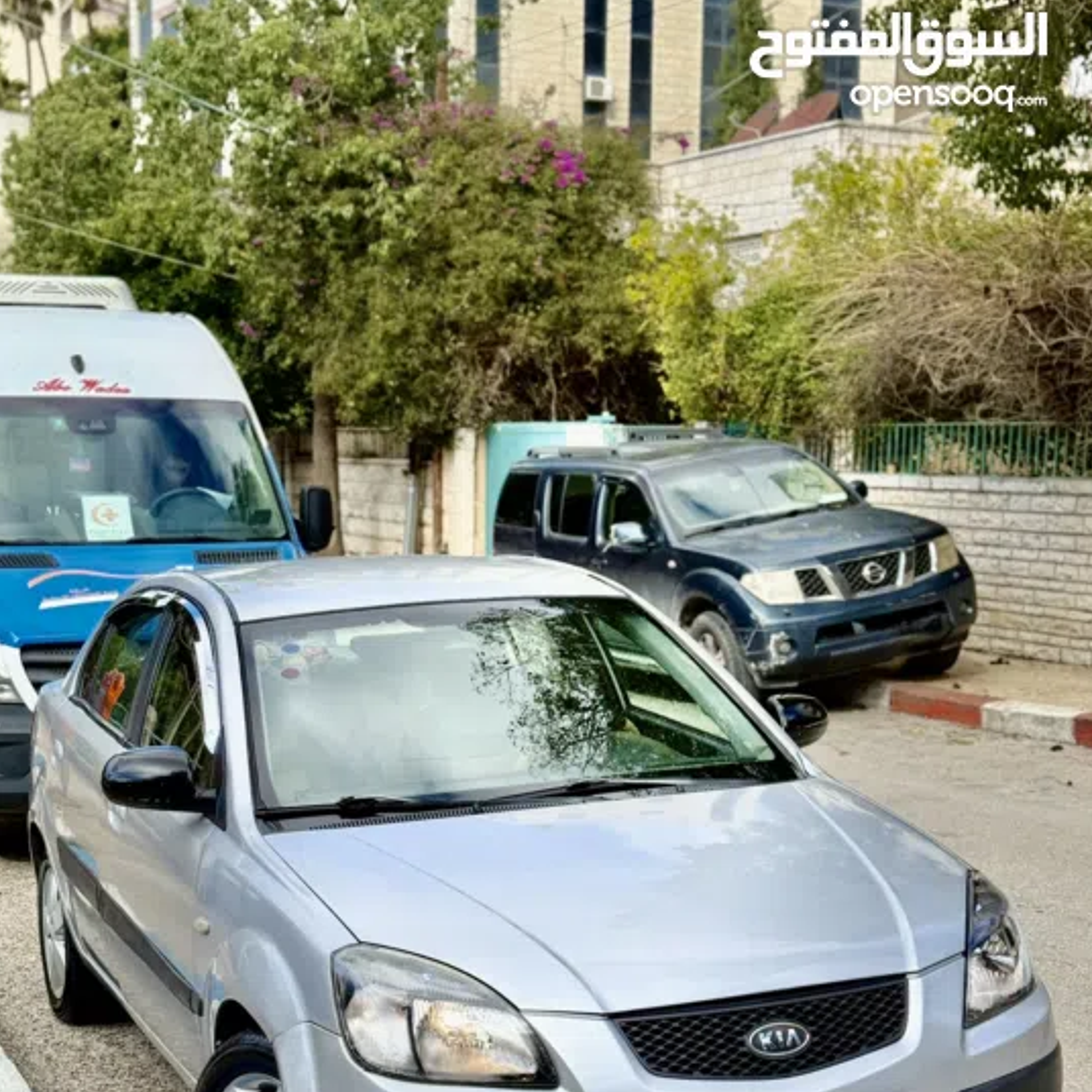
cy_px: 697
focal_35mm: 57
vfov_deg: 29.9
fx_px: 2034
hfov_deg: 30.0
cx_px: 546
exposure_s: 1/2667
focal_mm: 6.76
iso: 80
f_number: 1.78
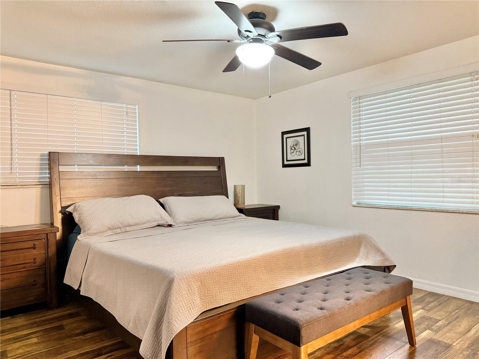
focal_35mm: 24
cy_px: 180
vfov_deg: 56.8
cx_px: 240
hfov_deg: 71.6
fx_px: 332
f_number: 1.78
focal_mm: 6.76
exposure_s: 1/60
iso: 500
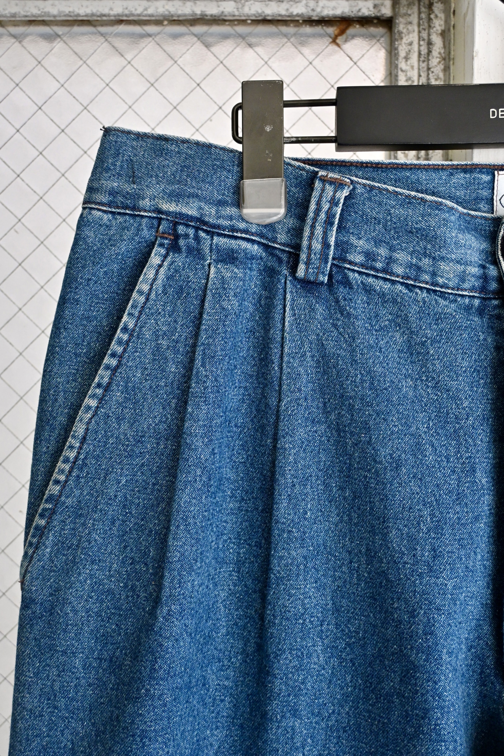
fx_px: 614
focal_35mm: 29
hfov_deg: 44.6
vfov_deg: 63.2
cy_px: 378
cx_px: 252
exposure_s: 1/25
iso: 800
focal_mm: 19.5
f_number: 4.5
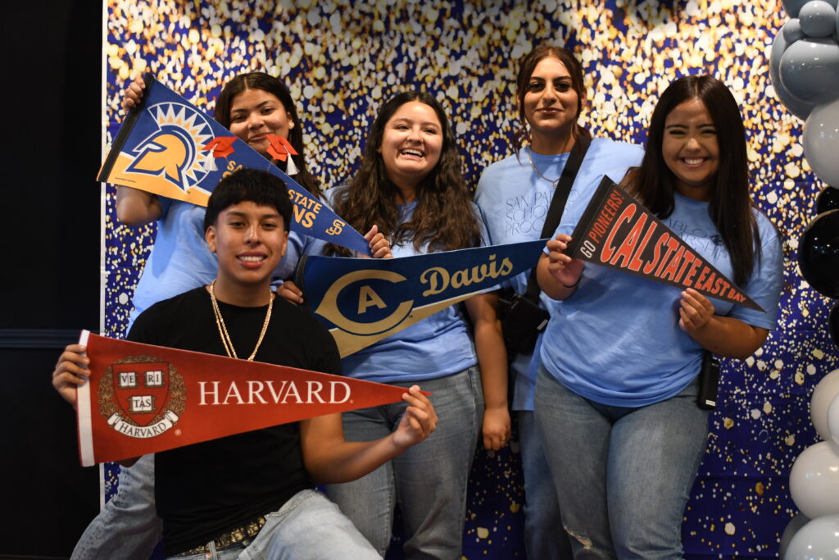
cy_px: 280
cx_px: 420
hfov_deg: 27.0
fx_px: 1748
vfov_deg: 18.2
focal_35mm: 75
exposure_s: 1/160
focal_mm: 50
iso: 1000
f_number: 1.8
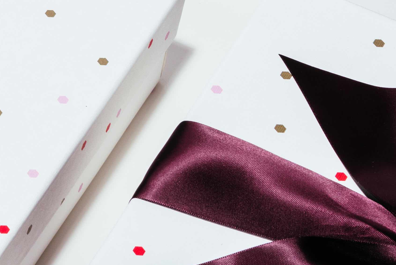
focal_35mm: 205
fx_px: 2256
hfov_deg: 9.4
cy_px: -78
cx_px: -410
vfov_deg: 6.7
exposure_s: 1/200
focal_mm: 48
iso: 64
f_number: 16
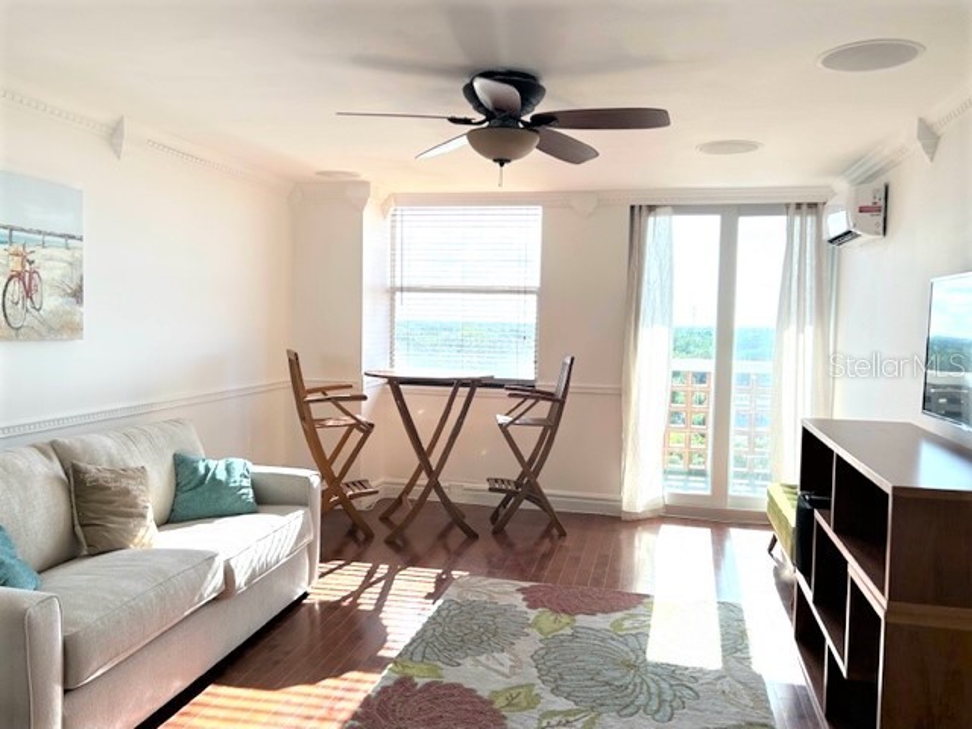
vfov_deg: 53.1
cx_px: 486
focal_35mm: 26
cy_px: 364
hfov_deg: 67.3
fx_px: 730
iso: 50
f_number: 1.5
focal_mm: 5.7
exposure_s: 1/561
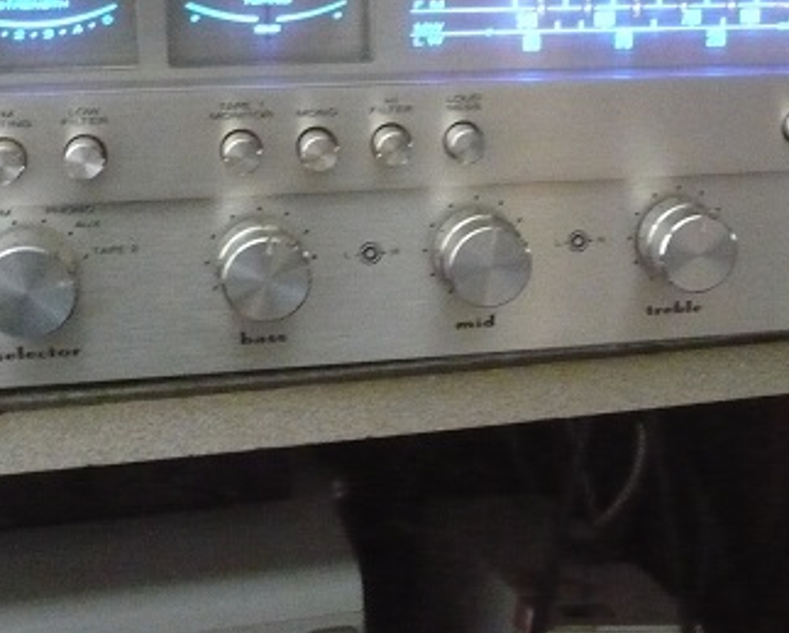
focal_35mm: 65
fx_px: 1519
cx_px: 541
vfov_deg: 23.3
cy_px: 170
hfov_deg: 28.9
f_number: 2.8
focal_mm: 5.8
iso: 1250
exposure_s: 1/13
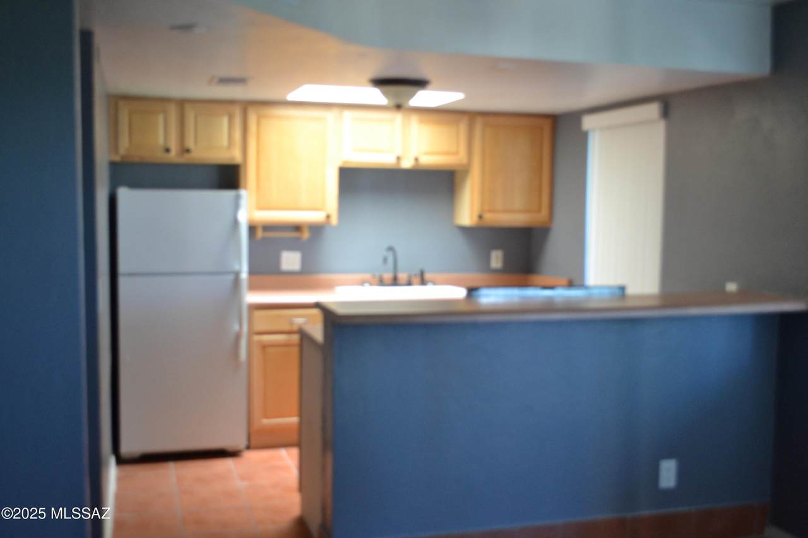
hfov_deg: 53.1
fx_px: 808
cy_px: 269
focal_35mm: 36
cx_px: 404
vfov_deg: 36.9
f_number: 4
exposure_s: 1/60
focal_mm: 24
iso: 1100
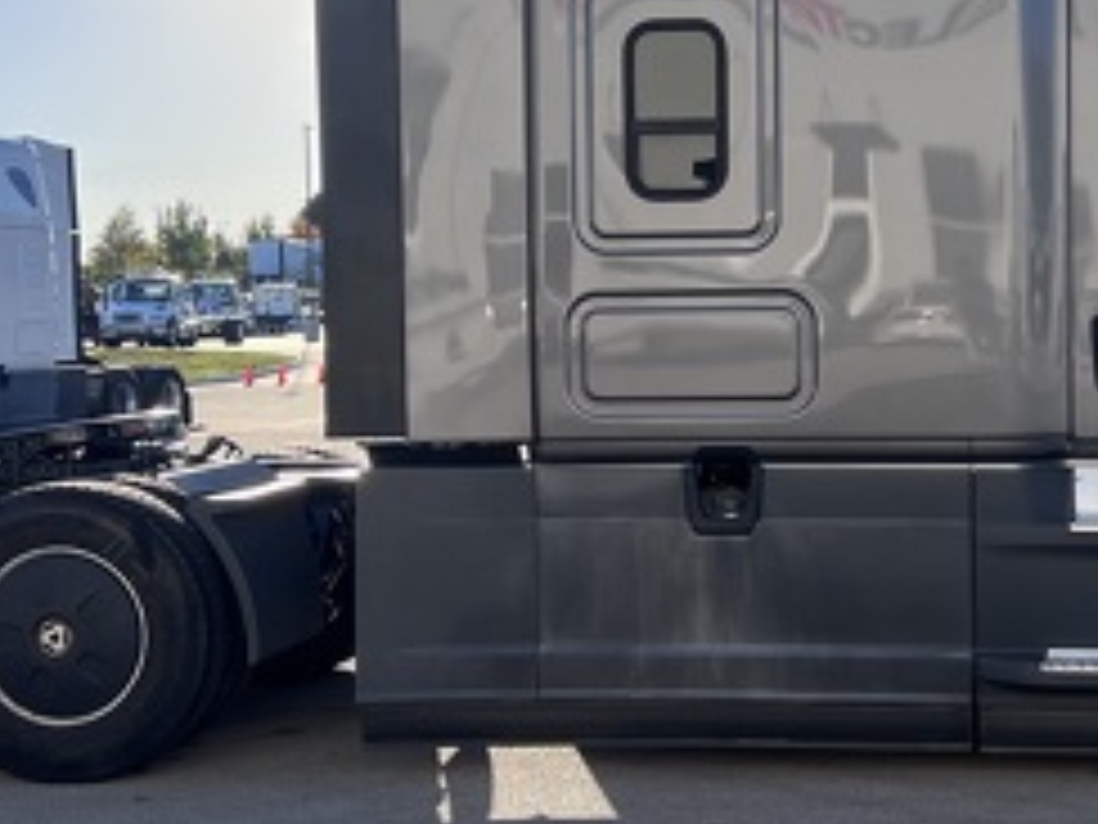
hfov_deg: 30.0
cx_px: 756
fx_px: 2030
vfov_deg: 22.9
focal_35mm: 64
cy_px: 360
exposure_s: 1/3165
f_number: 1.5
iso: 50
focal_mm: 5.7
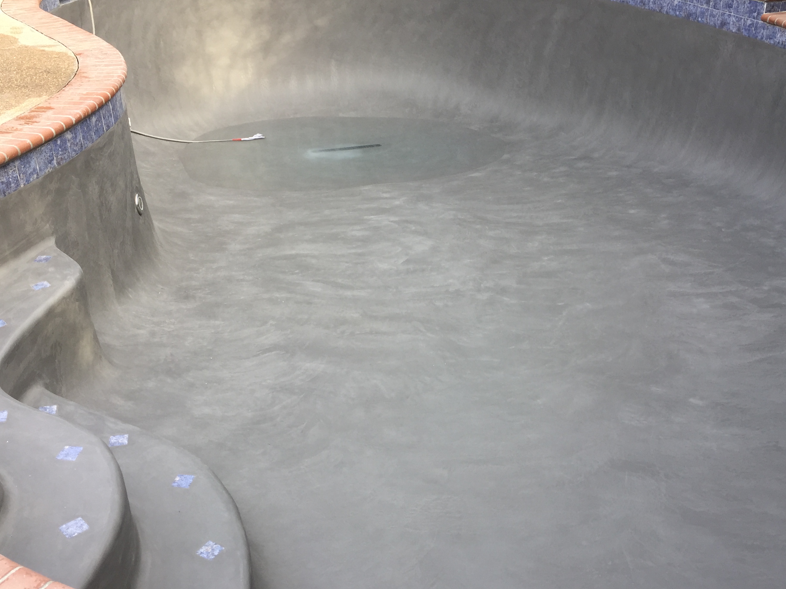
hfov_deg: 47.8
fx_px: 886
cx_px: 433
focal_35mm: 39
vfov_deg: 36.8
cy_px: 318
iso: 32
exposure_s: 1/201
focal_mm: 4.15
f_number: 2.2
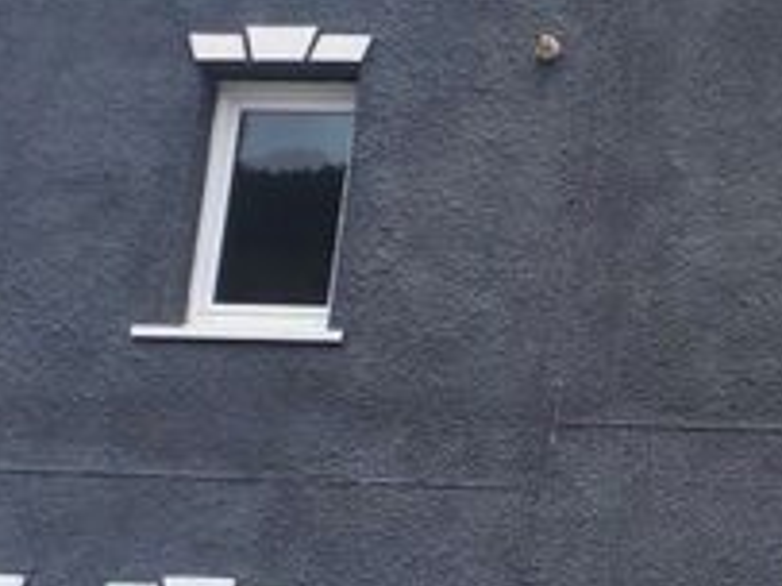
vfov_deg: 15.8
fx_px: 2100
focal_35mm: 93
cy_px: 191
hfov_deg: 19.4
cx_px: 1021
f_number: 1.9
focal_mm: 3.6
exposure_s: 1/864
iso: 40
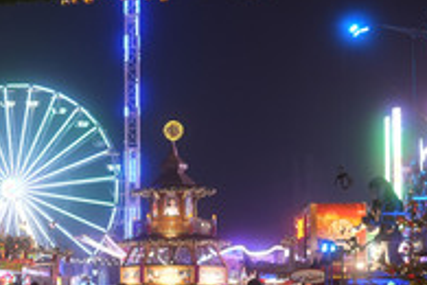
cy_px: 213
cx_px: -34
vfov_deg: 13.1
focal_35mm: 104
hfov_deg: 18.9
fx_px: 1233
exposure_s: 1/50
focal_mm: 30
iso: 640
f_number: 3.2
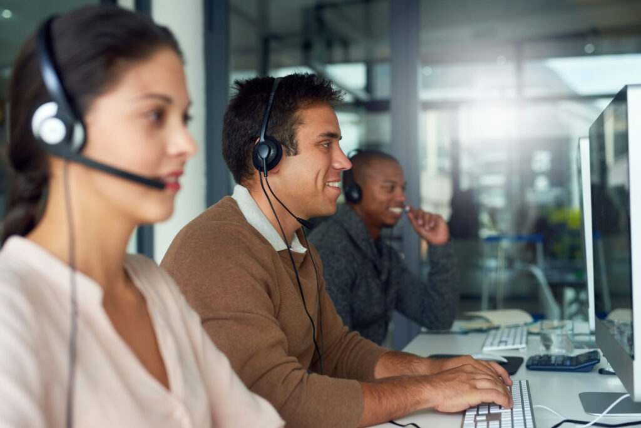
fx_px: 891
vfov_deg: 27.0
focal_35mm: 50
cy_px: 214
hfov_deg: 39.6
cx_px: 320
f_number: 2.8
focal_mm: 50
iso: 400
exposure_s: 1/250
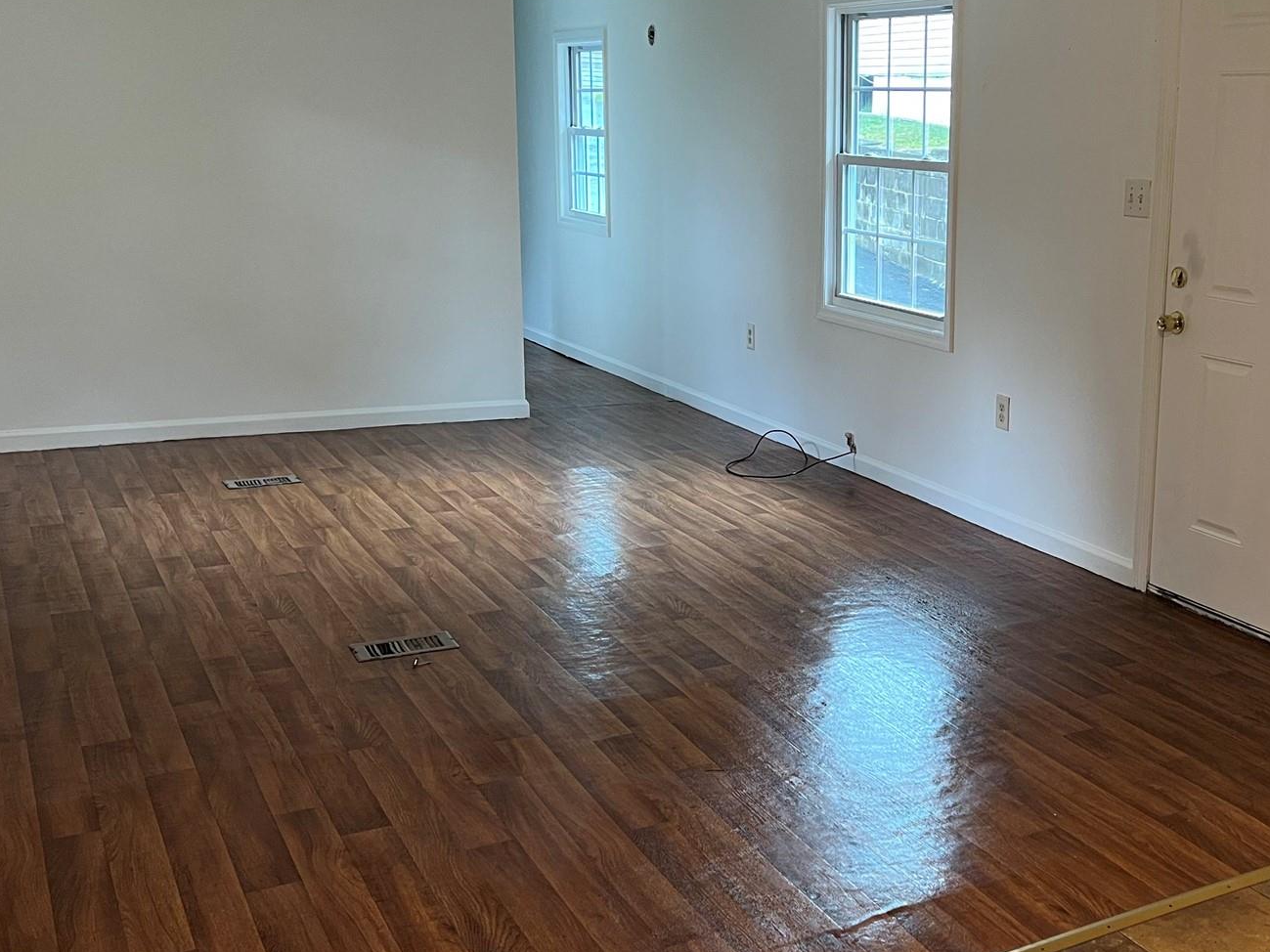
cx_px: 903
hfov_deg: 44.7
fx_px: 1504
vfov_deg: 35.1
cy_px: 441
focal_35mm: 41
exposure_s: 1/60
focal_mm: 5.7
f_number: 1.5
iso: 125
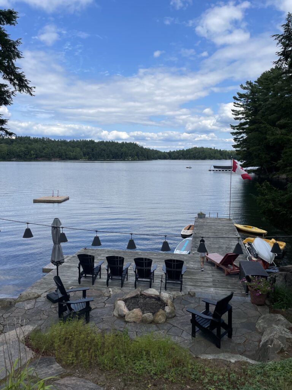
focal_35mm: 26
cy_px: 195
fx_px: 292
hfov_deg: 53.1
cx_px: 146
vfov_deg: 67.3
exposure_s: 1/5291
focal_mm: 4.2
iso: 50
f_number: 1.6
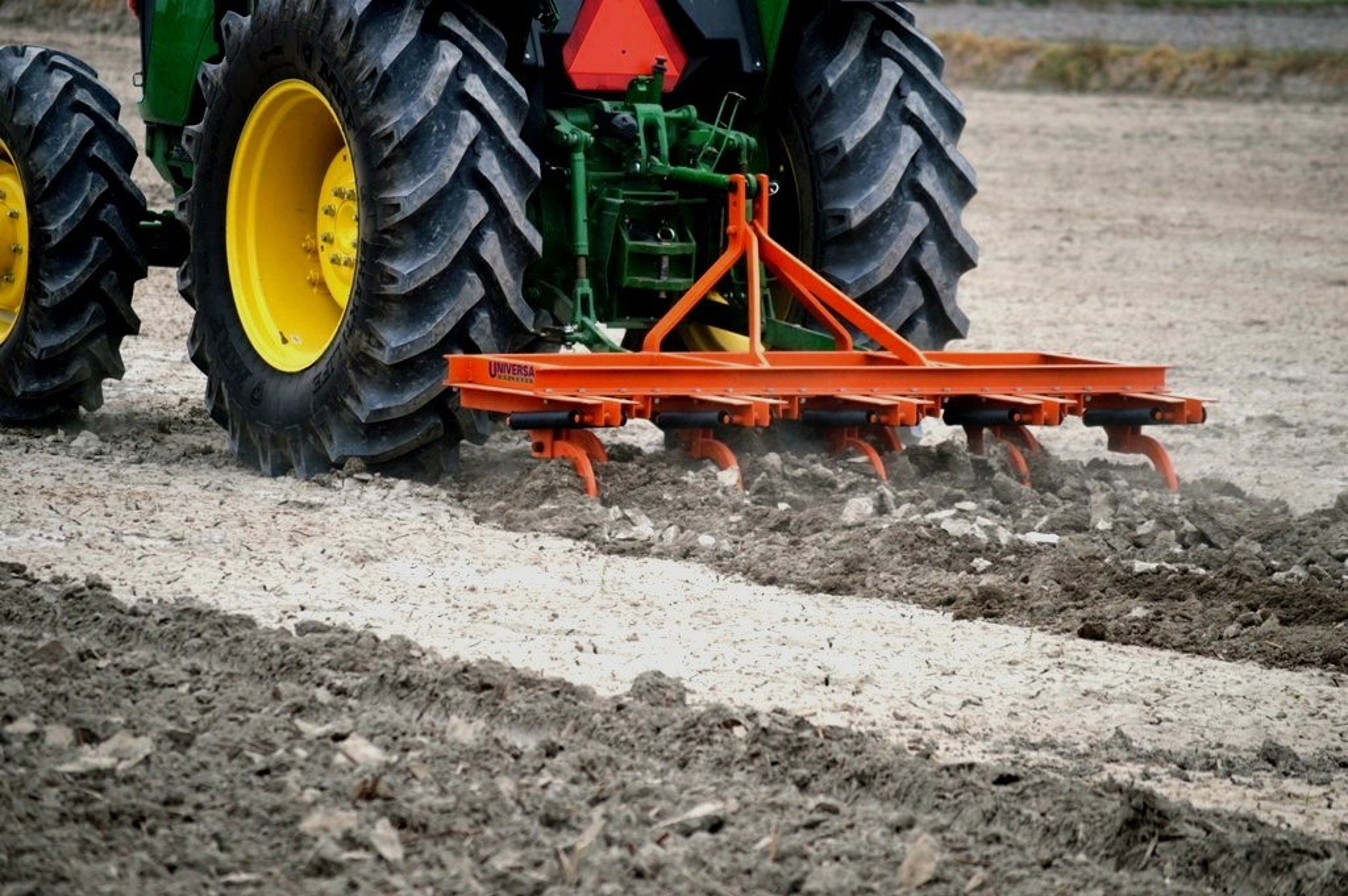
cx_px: 674
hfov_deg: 9.5
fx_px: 8137
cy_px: 448
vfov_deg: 6.3
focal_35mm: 218
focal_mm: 145
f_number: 5
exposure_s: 1/800
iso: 200
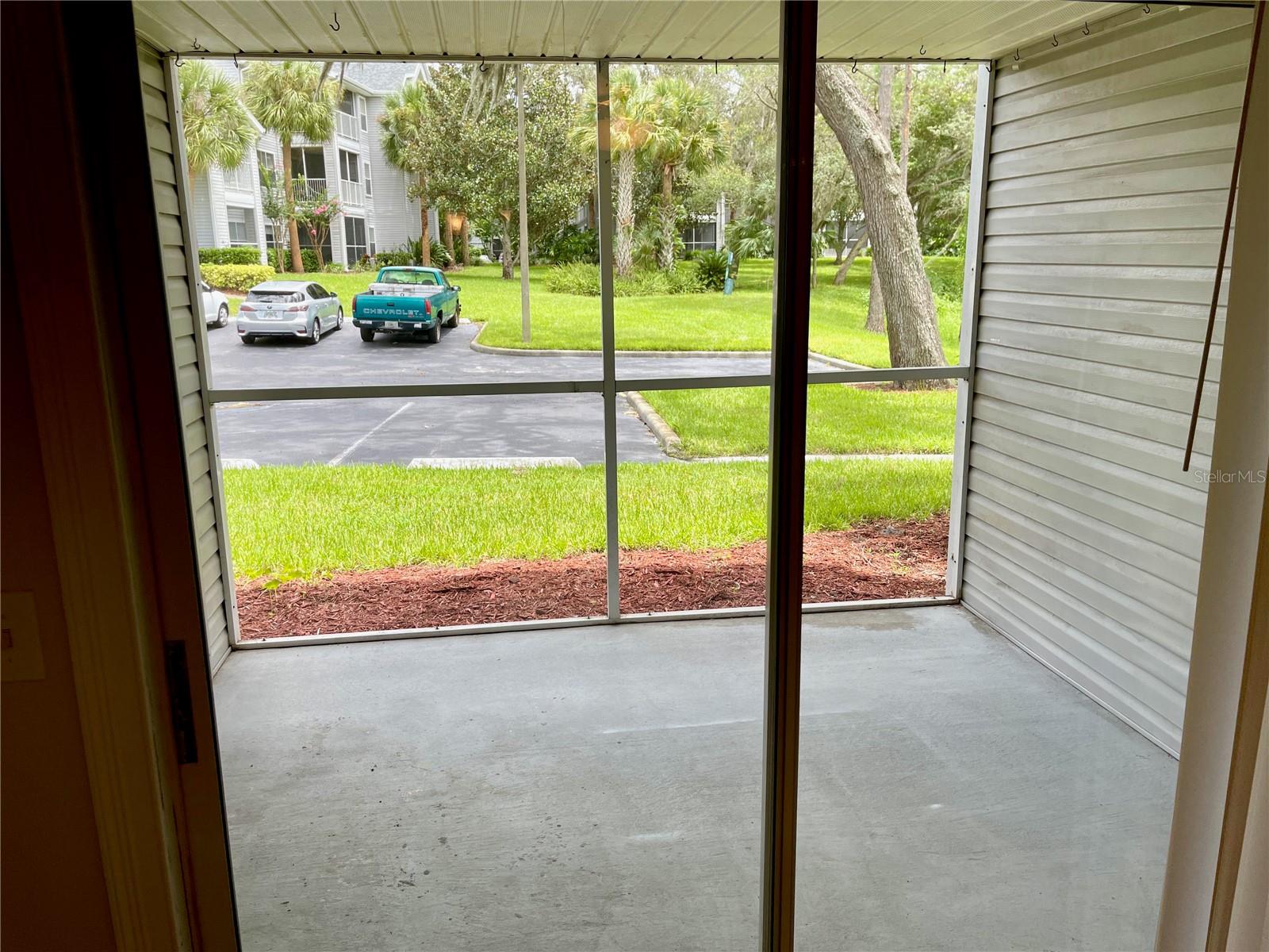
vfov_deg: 53.1
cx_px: 634
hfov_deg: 67.3
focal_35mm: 26
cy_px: 476
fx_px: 953
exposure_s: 1/412
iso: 32
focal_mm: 5.1
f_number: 1.6
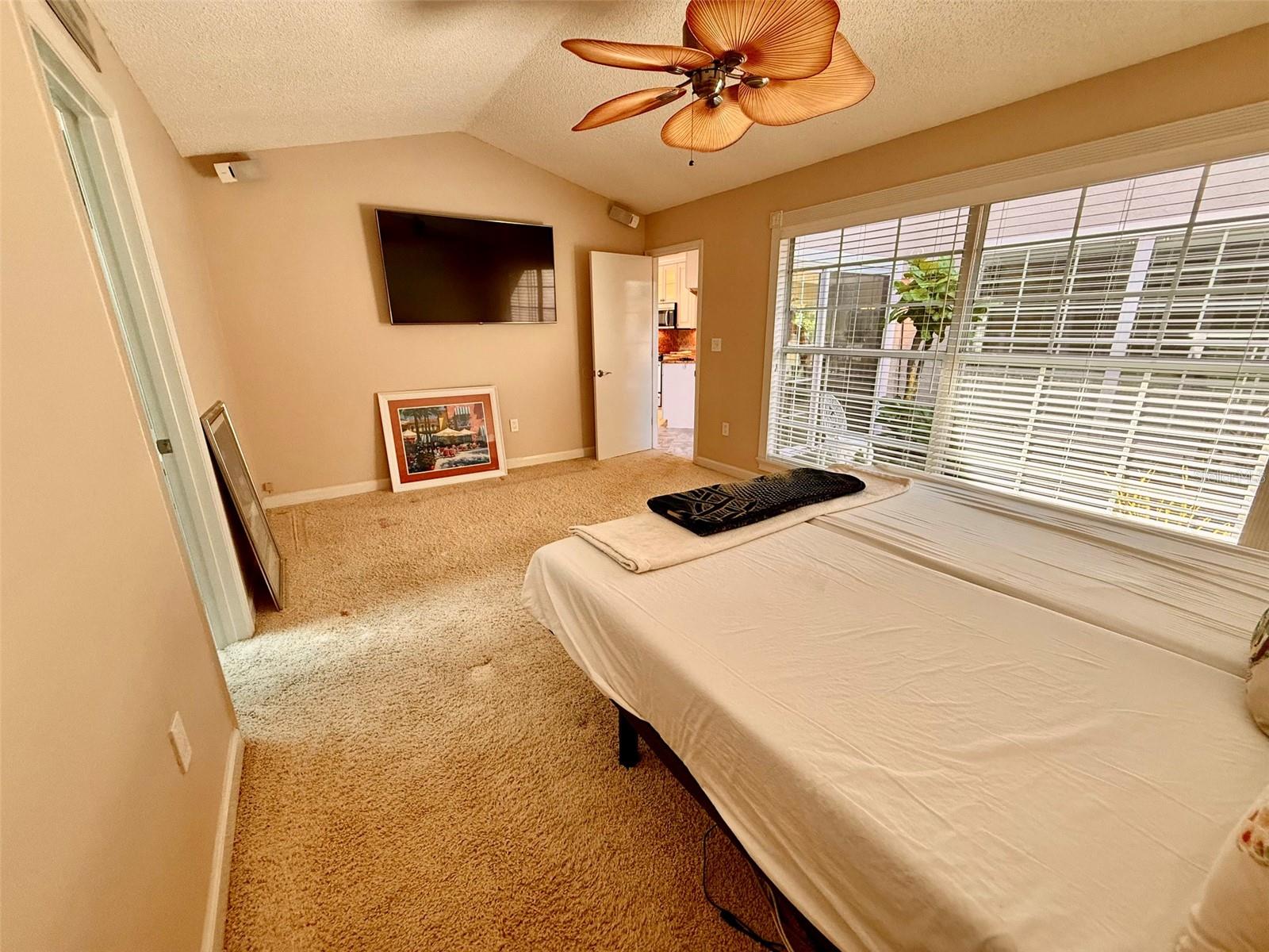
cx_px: 634
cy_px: 476
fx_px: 513
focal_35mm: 14
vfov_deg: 85.7
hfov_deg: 102.1
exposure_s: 1/99
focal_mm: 2.22
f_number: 2.2
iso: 250
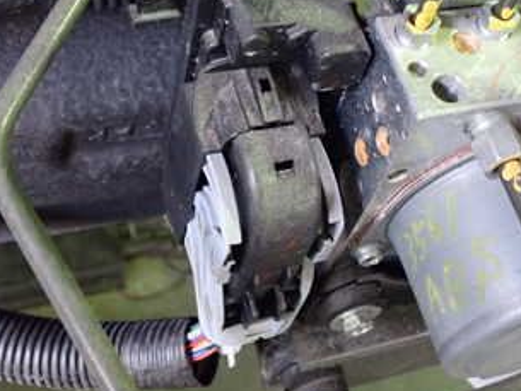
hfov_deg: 31.9
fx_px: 888
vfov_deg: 24.8
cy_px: 143
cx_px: 410
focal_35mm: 59
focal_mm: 5.4
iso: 1000
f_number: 2.3
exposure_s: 1/30
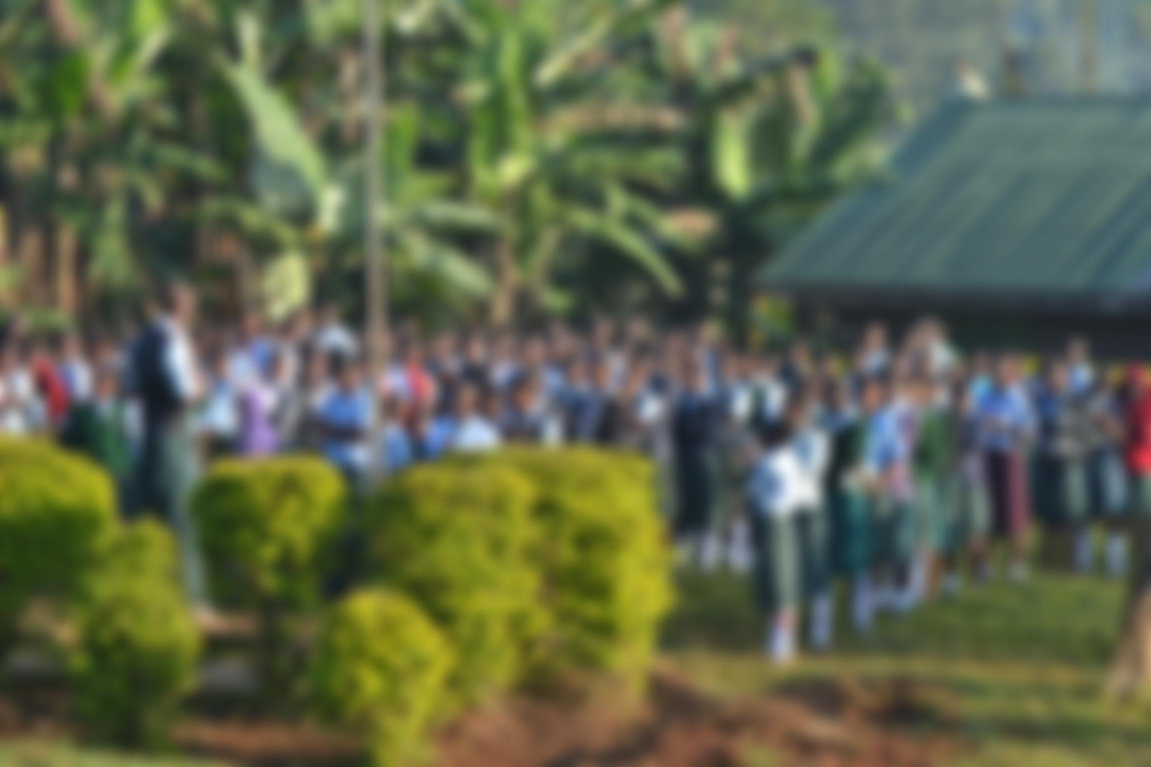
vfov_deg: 13.0
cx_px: 576
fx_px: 3357
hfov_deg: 19.5
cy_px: 384
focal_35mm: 105
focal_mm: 70
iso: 400
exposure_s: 1/500
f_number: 5.6
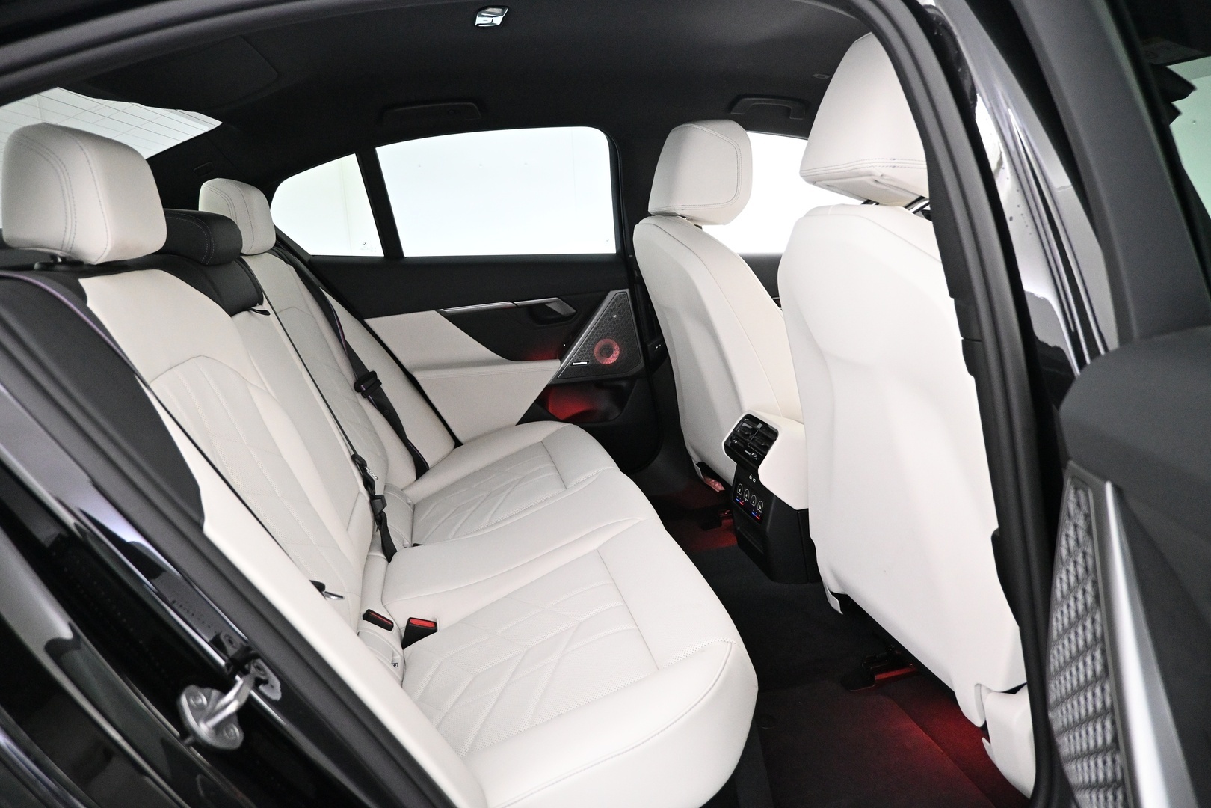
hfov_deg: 73.7
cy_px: 404
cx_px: 606
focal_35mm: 24
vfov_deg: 53.1
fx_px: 807
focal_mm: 16
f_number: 3.5
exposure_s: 1/40
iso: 4000
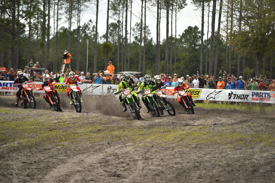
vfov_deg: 6.9
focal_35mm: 200
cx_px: 138
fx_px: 1527
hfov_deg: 10.3
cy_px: 92
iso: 400
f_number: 4
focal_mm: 200
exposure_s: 1/2000
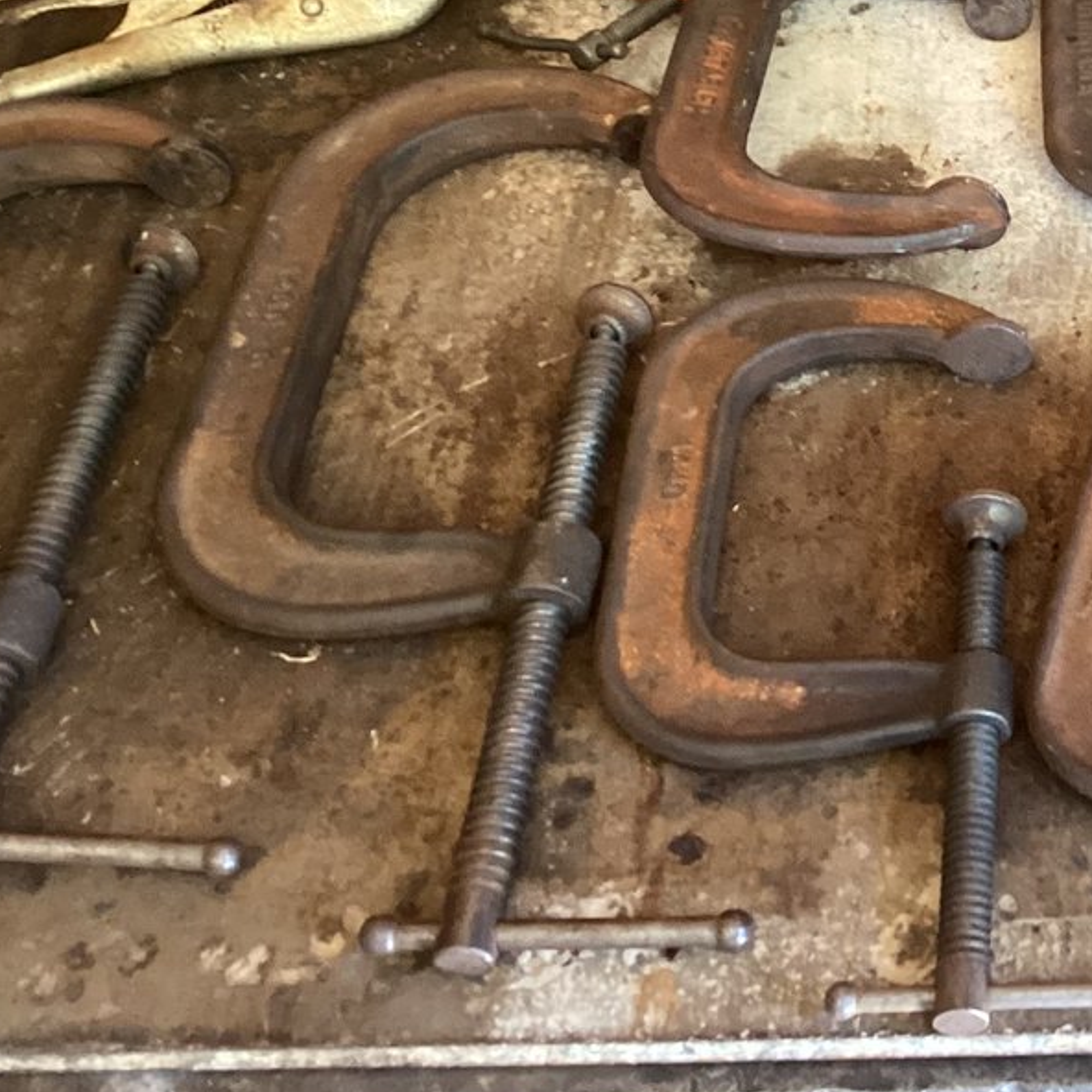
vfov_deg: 24.0
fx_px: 2498
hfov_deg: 22.8
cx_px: 1287
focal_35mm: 70
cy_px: 125
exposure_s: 1/50
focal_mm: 3.3
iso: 250
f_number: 2.4
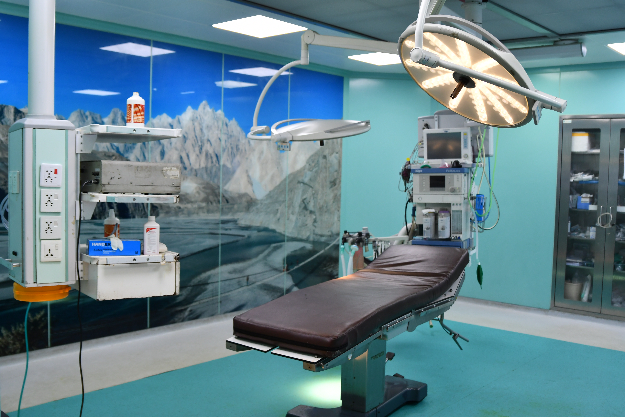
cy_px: 208
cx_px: 312
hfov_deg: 53.1
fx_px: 625
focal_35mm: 36
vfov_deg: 36.9
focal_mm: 24
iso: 500
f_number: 2.8
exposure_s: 1/250
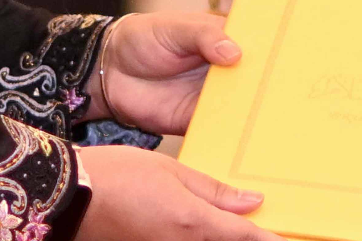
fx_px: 6011
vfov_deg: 2.3
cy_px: -310
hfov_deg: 3.4
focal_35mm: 598
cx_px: 542
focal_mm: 85
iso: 800
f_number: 1.6
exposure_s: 1/200
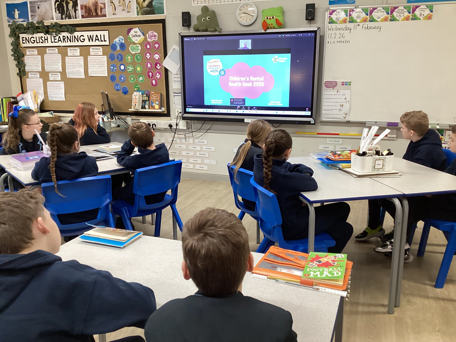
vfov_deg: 45.4
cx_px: 228
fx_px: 408
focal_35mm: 31
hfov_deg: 58.4
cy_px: 171
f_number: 2.4
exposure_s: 1/50
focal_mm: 3.3
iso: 200
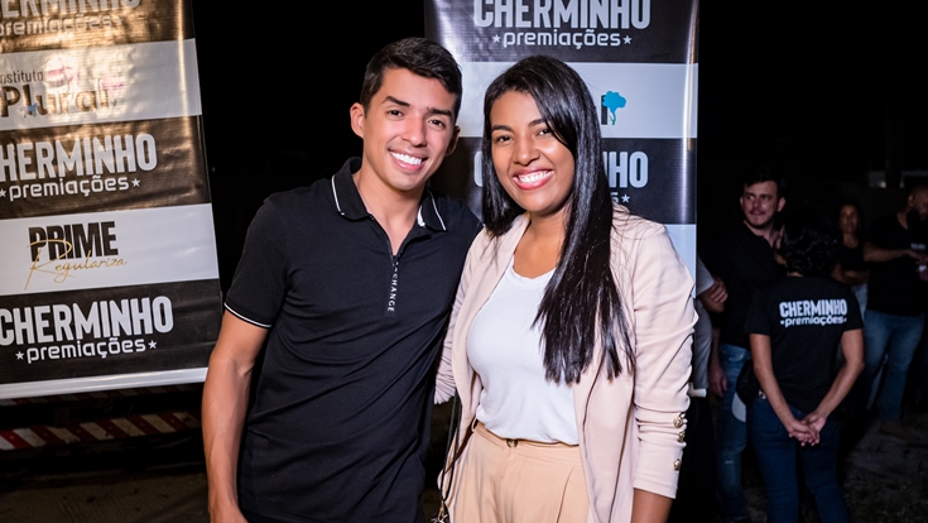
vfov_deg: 31.2
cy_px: 283
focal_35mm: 38
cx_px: 465
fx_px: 935
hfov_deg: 52.8
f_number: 2.8
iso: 2500
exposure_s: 1/250
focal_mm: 24
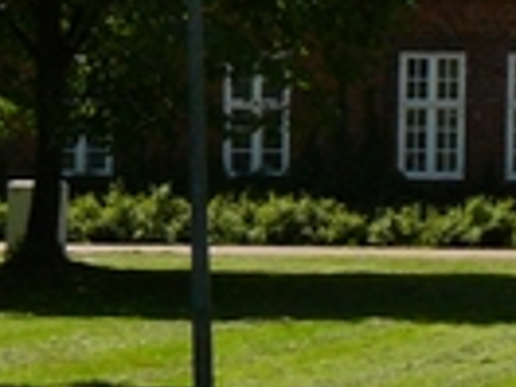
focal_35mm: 164
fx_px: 2445
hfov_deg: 11.0
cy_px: -86
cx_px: 1036
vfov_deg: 8.9
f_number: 6.3
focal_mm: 6
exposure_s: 1/500
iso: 200
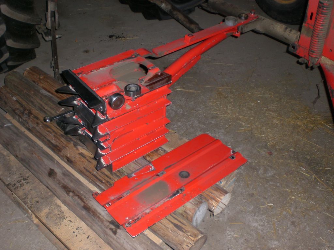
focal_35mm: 38
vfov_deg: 37.7
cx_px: 167
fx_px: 367
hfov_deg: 49.0
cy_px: 125
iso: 100
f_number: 3.1
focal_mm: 6.3
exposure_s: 1/60
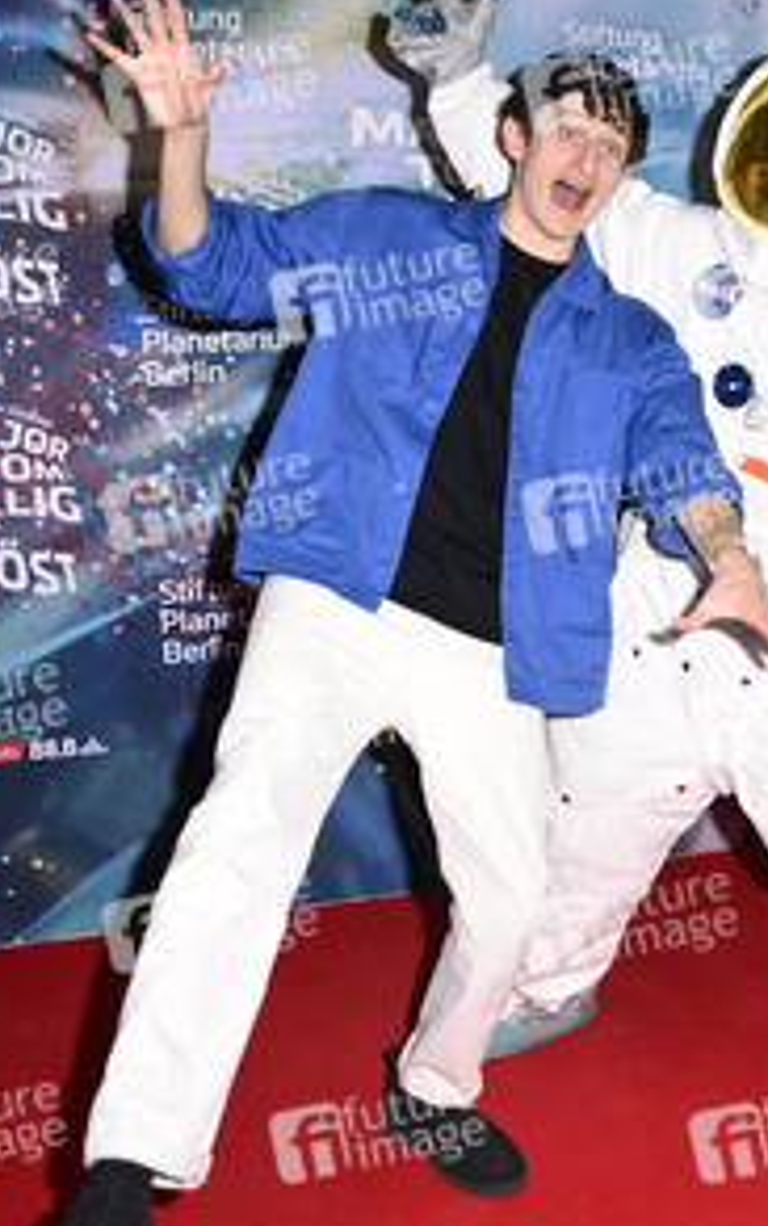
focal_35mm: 44
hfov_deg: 28.2
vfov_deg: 45.2
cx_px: 686
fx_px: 1471
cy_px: 609
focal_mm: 28
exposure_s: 1/160
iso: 500
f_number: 5.6
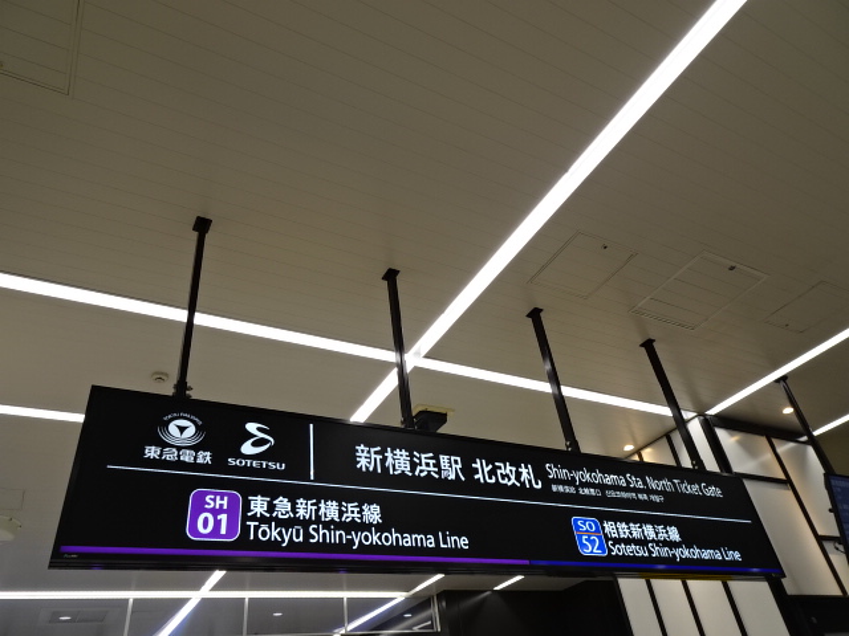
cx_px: 424
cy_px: 318
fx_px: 589
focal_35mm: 24
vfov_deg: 56.8
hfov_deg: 71.6
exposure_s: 1/50
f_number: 3.5
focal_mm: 4.25
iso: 80
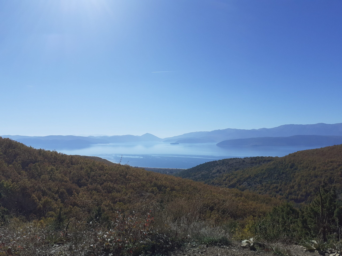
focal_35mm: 27
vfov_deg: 51.4
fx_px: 267
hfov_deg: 65.3
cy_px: 128
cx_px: 171
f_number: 1.9
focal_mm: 3.6
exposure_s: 1/4065
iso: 40
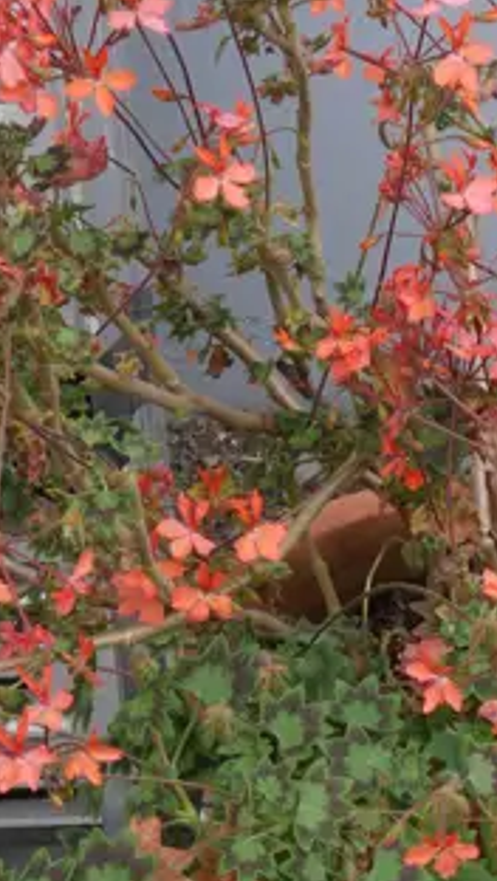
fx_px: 3343
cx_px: 673
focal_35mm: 143
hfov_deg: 8.4
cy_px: 712
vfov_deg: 14.9
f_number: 6.3
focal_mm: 20
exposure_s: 1/250
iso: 200
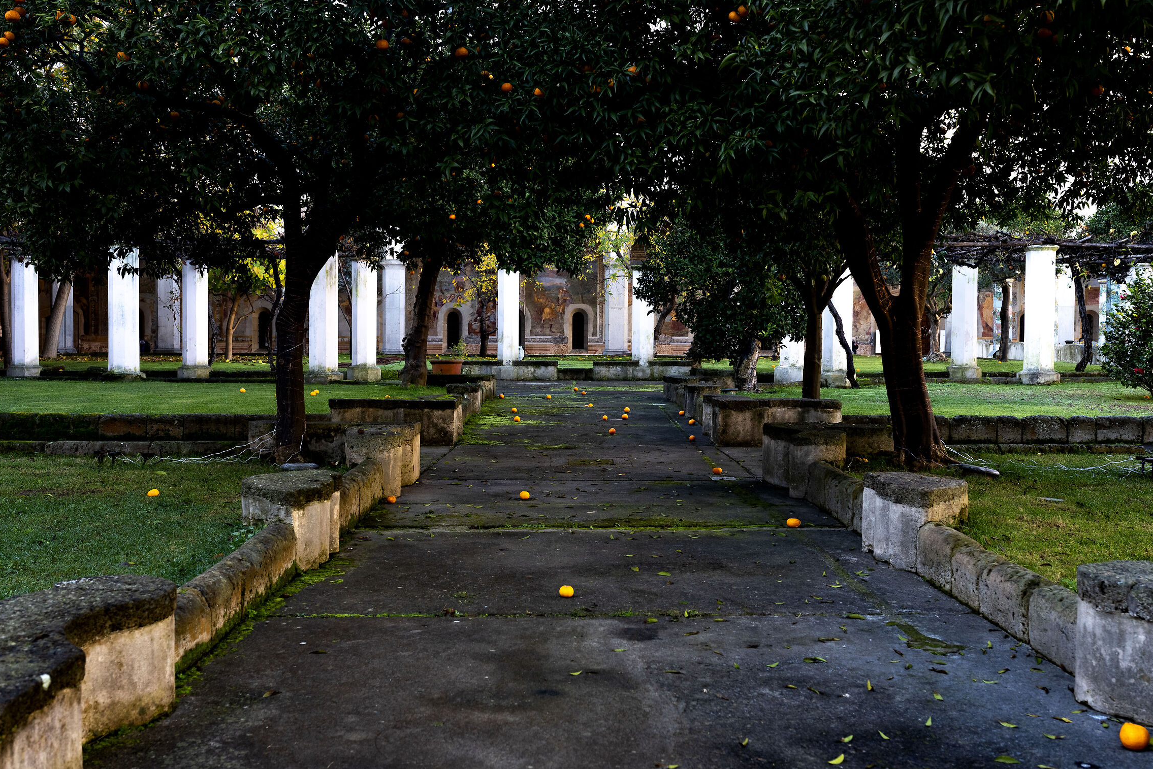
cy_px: 371
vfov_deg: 36.0
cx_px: 571
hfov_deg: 51.9
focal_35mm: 37
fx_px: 1185
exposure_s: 1/200
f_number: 7.1
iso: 400
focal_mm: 35
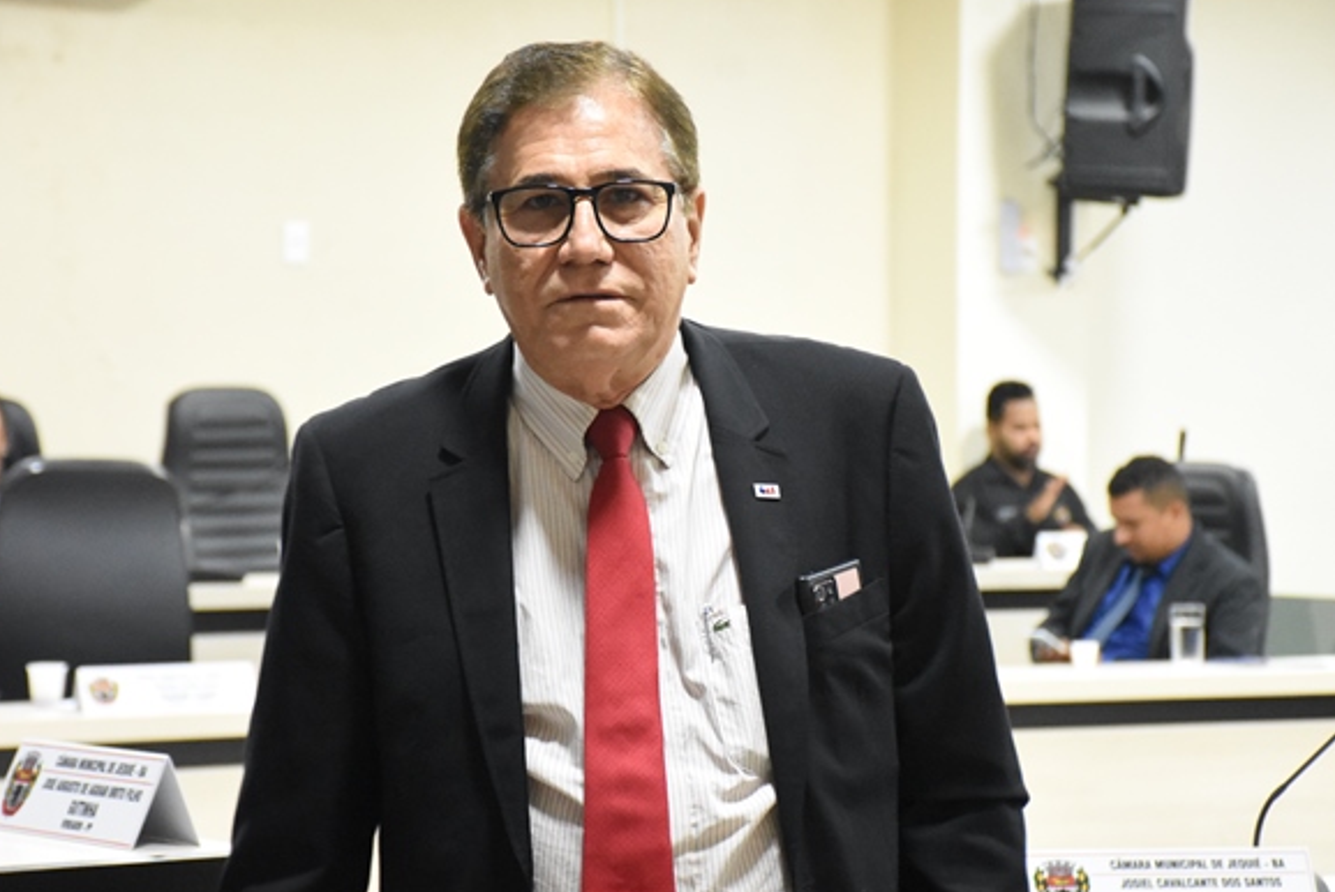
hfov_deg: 16.4
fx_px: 4621
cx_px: 704
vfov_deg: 11.0
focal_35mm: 125
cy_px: 459
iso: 6400
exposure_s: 1/50
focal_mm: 75
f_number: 5
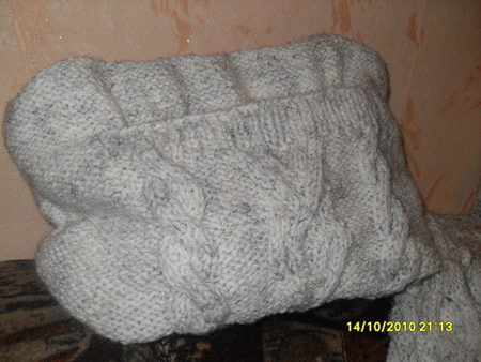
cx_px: 240
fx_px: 514
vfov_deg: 38.7
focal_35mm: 37
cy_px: 181
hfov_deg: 50.1
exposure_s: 1/45
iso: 100
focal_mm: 6.3
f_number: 2.8
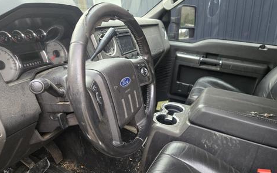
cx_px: 145
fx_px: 196
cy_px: 100
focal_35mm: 26
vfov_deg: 47.4
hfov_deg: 70.4
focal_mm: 5.4
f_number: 1.8
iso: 640
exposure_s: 1/120
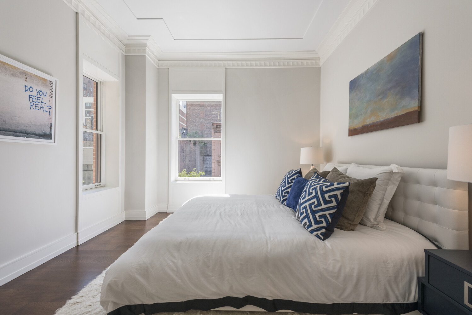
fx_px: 184
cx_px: 236
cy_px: 158
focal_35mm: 14
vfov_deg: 81.3
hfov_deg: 104.2
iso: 200
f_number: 8
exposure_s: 1/100
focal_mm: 14
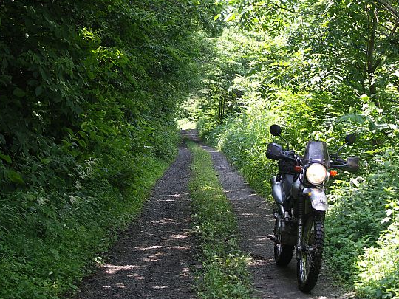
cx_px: 202
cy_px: 131
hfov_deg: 25.3
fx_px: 888
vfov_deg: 19.1
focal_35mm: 77
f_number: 3.2
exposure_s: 1/80
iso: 50
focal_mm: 16.9
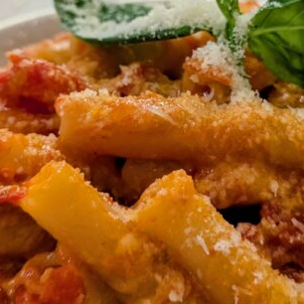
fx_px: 705
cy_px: 65
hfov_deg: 24.3
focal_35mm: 71
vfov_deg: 24.0
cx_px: 180
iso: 182
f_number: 1.85
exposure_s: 1/25
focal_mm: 6.81
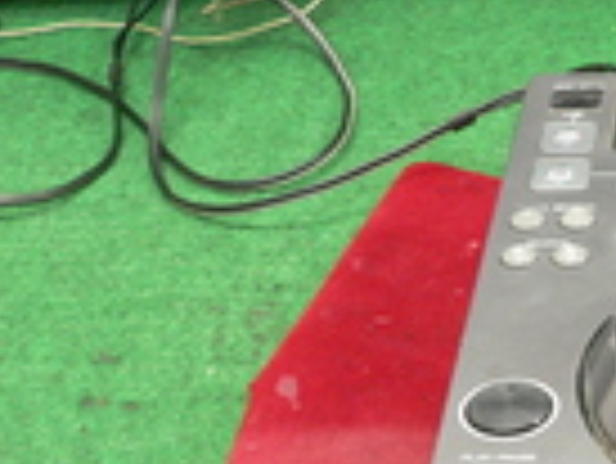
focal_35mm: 100
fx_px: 1781
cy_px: 408
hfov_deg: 18.7
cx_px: 701
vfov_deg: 14.7
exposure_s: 1/10
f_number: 2.8
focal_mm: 6
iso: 200
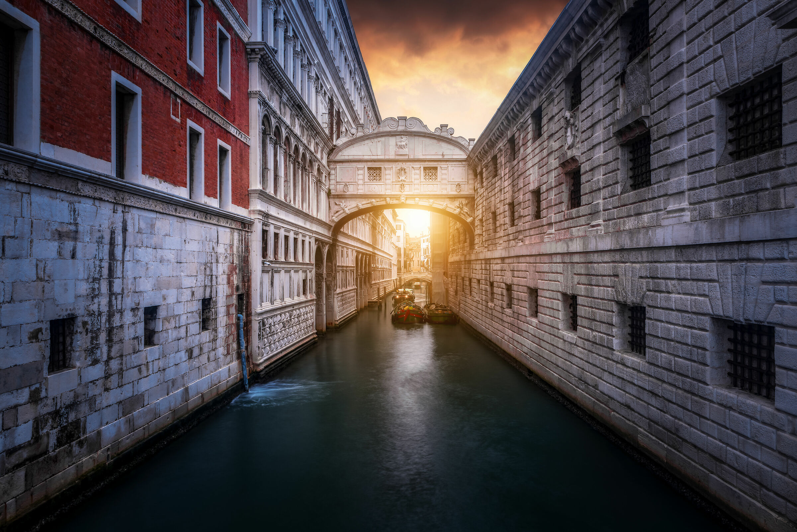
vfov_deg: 53.2
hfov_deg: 73.7
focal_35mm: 24
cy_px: 266
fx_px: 531
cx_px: 398
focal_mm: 24
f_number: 8
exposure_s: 1.3
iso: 64
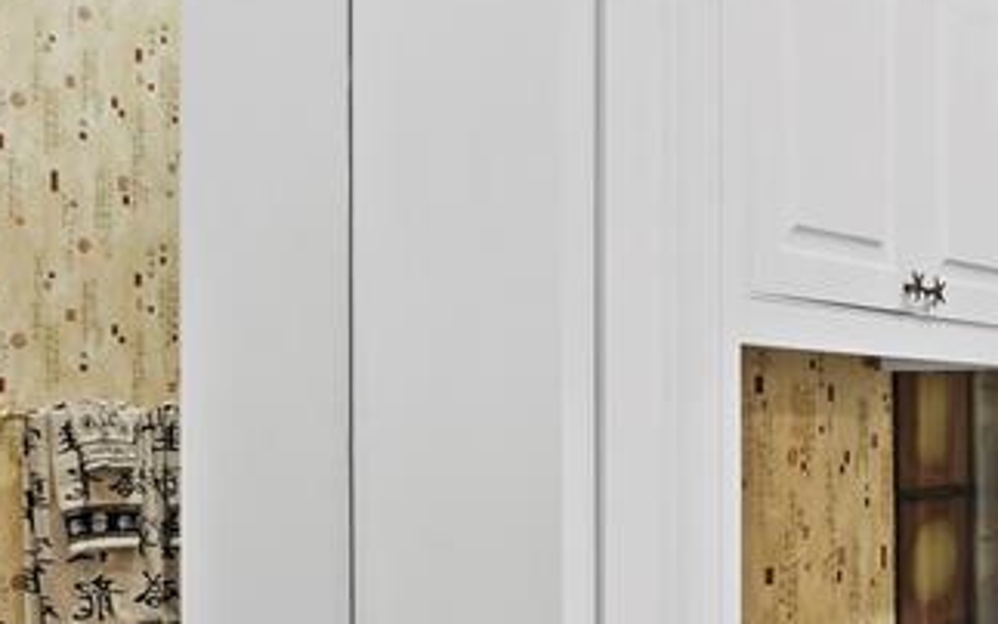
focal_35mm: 47
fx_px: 1279
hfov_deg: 39.6
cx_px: 896
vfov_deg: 27.2
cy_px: 426
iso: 400
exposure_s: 1.6
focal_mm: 7
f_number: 11
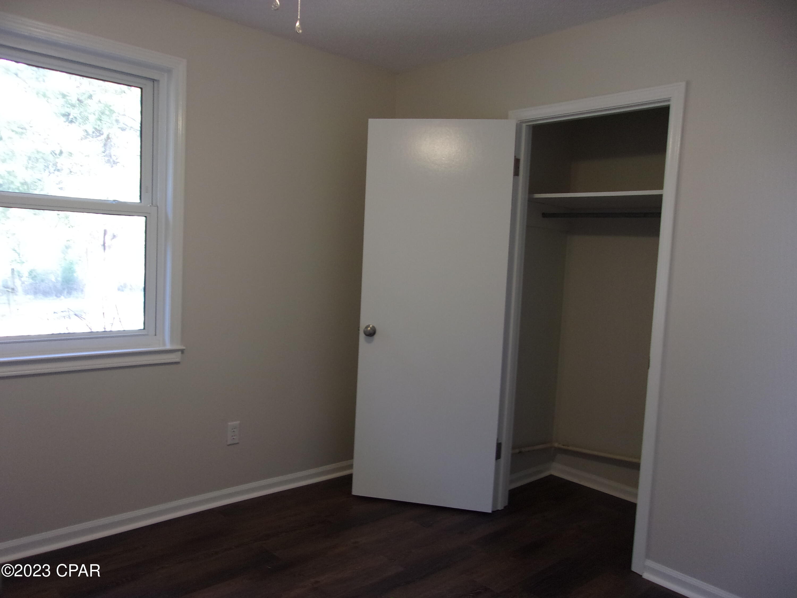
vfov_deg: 51.4
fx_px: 622
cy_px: 299
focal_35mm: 27
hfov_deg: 65.3
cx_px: 398
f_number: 3
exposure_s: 1/34
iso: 135
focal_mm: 4.9
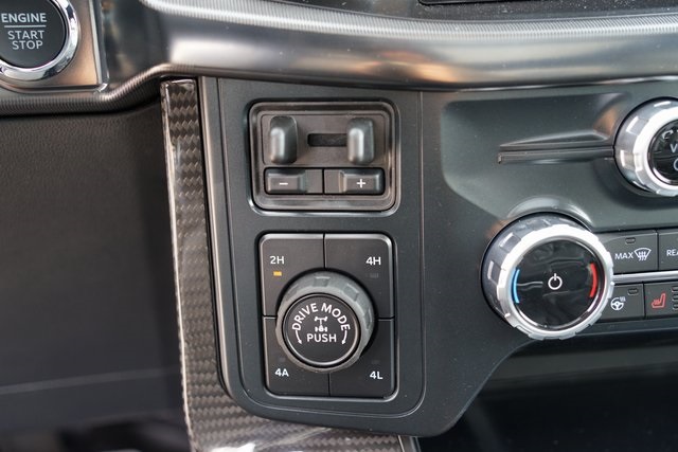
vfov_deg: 28.7
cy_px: 226
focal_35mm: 47
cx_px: 339
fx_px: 885
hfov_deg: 41.9
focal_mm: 47
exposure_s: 1/60
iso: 800
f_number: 4
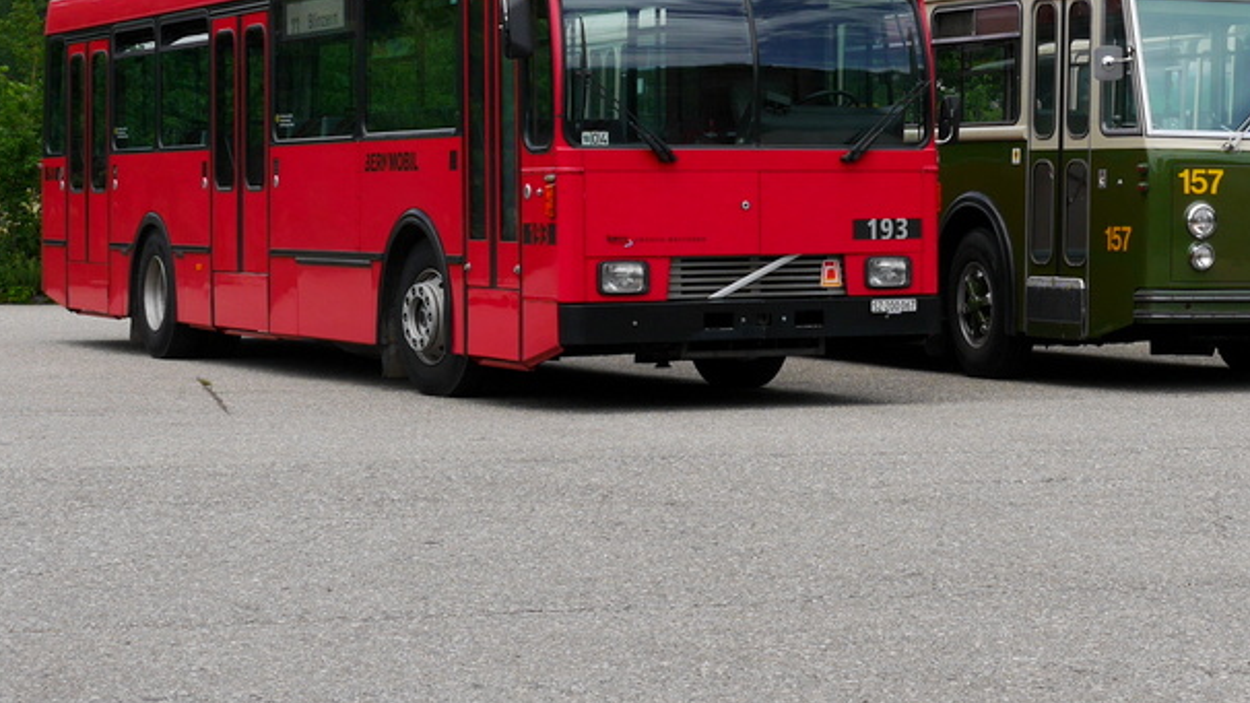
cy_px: 159
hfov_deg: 22.1
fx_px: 3149
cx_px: 1017
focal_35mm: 95
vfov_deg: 12.7
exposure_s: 1/400
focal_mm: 22
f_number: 8
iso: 160
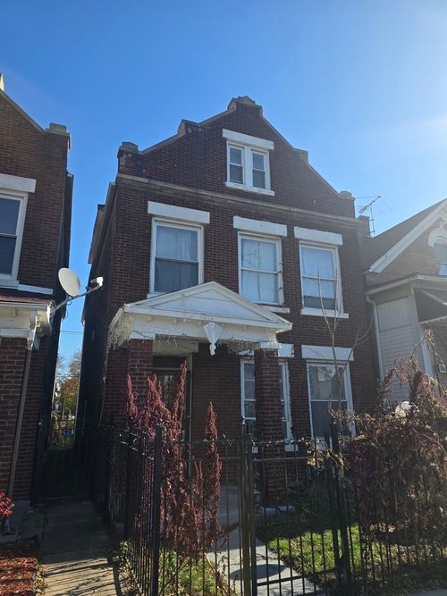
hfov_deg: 58.9
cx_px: 224
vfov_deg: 73.9
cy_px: 298
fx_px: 396
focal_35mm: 23
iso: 12
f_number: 1.7
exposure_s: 1/458
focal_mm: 6.3
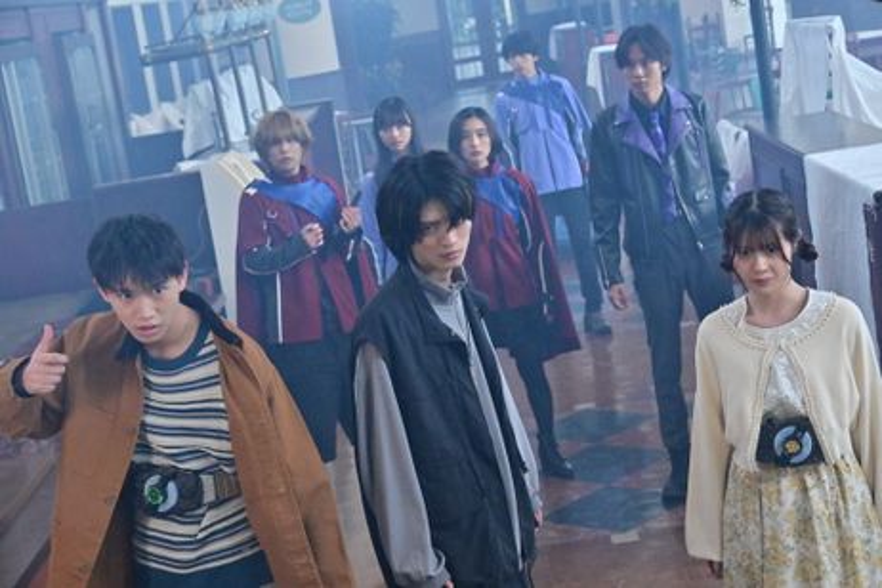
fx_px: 1690
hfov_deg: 29.2
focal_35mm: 69
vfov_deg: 19.7
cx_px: 441
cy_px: 294
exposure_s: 1/400
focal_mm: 69
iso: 6400
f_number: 8
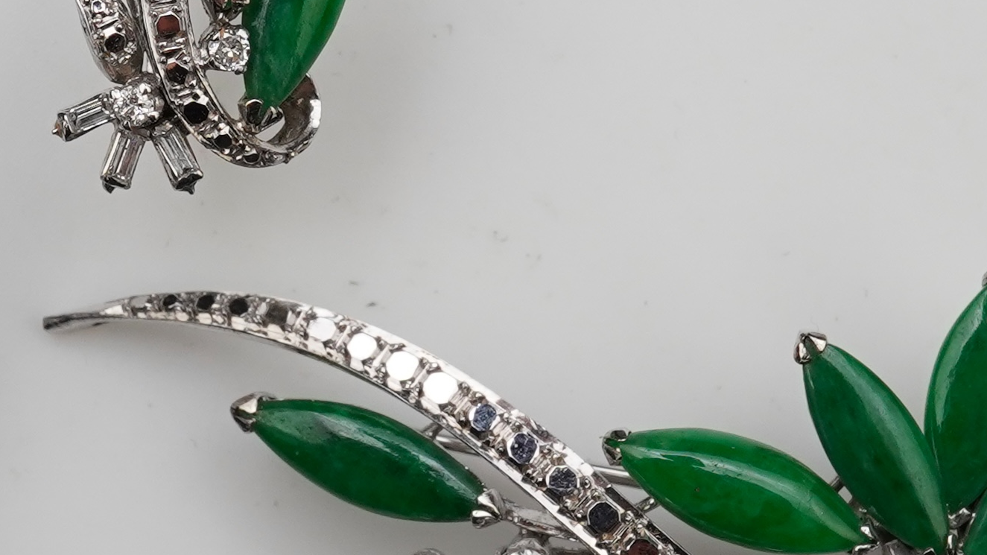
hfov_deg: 15.3
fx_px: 3664
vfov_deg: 8.7
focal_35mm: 140
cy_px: 260
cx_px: 402
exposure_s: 1/125
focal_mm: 30
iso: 500
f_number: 20
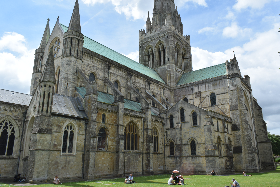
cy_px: 95
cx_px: 142
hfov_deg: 65.5
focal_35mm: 28
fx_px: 218
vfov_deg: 46.4
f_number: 22
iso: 100
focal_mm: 18
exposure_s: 1/40
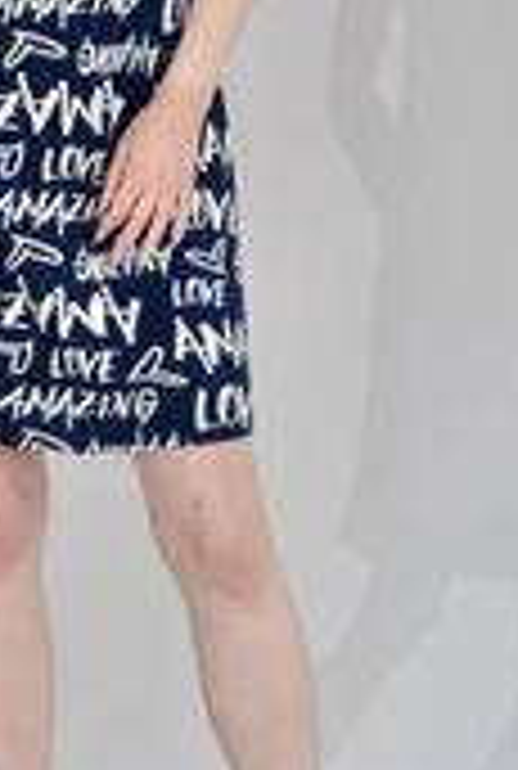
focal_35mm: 105
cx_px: 68
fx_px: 2252
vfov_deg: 19.3
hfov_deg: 13.0
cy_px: 221
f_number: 4
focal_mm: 24
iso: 1250
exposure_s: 1/500
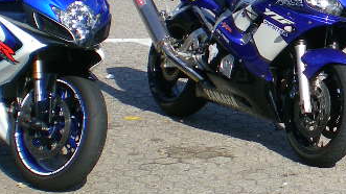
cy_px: 64
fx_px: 1174
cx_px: 416
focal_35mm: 128
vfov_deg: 9.5
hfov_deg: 16.1
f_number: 4.6
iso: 50
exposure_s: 1/298
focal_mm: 6.3
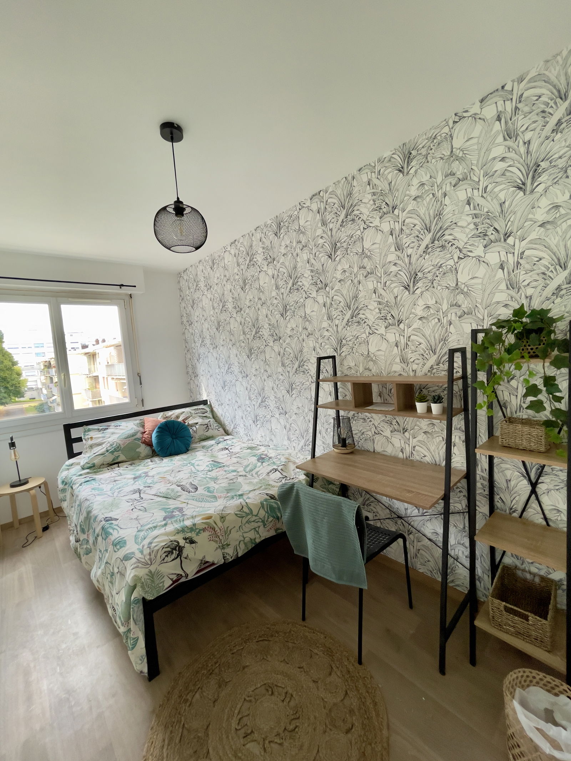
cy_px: 380
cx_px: 286
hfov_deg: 89.9
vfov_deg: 106.2
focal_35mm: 13
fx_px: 286
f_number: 2.4
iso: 125
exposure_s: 1/99
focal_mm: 1.54
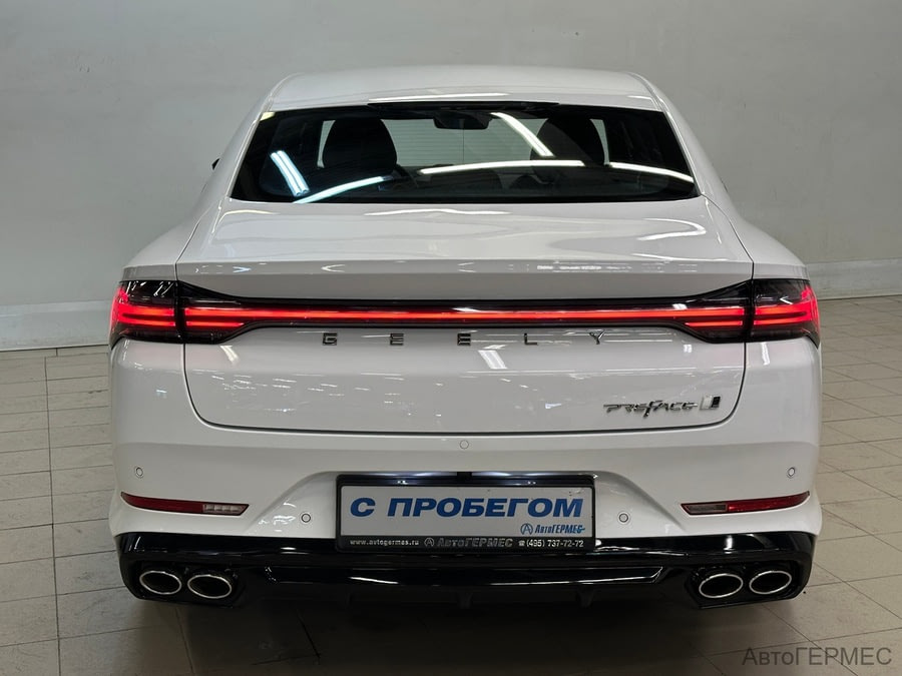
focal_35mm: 48
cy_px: 338
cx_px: 451
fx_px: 1251
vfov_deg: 30.3
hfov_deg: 39.7
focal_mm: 6.86
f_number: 1.78
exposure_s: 1/100
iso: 64
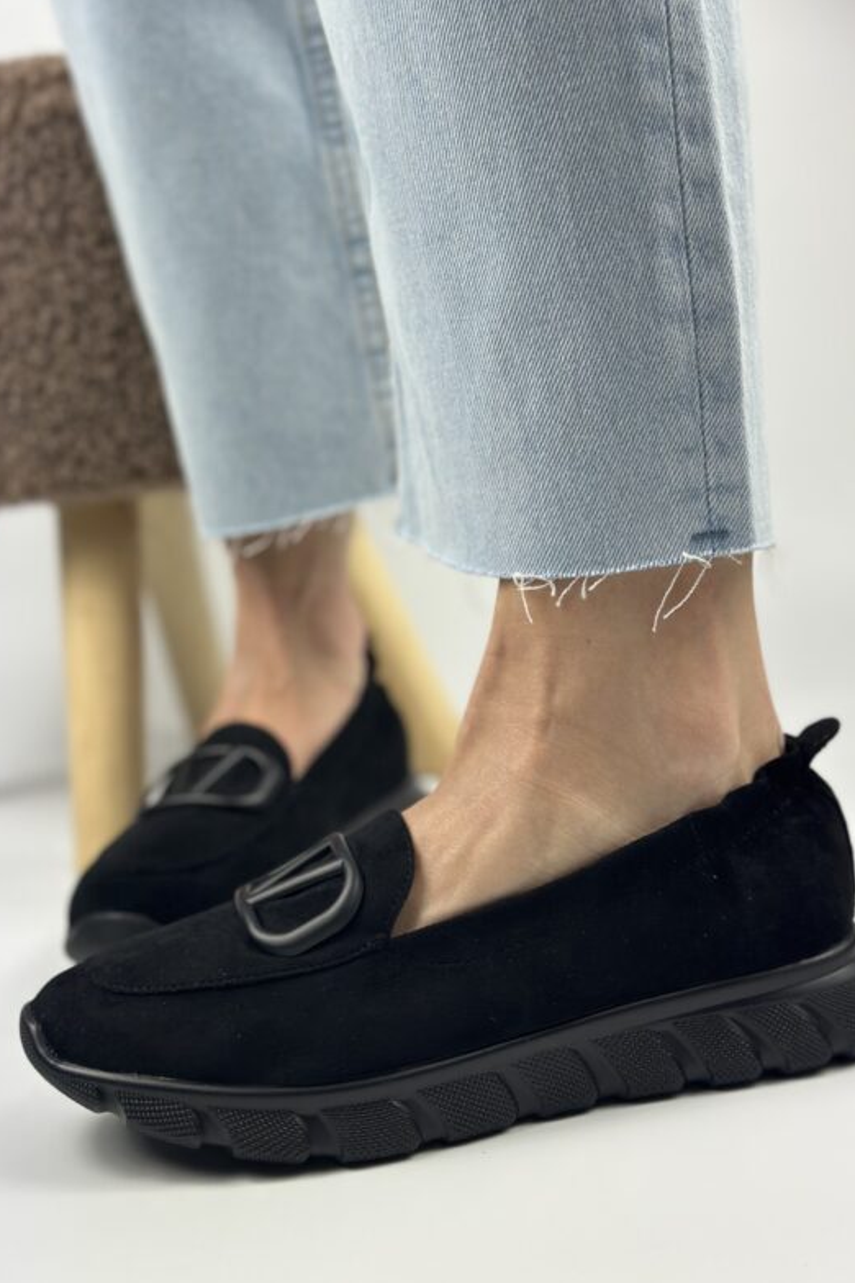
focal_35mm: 51
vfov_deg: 38.9
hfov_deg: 26.5
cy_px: 651
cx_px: 473
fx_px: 1817
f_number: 1.78
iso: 80
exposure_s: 1/980
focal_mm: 6.86
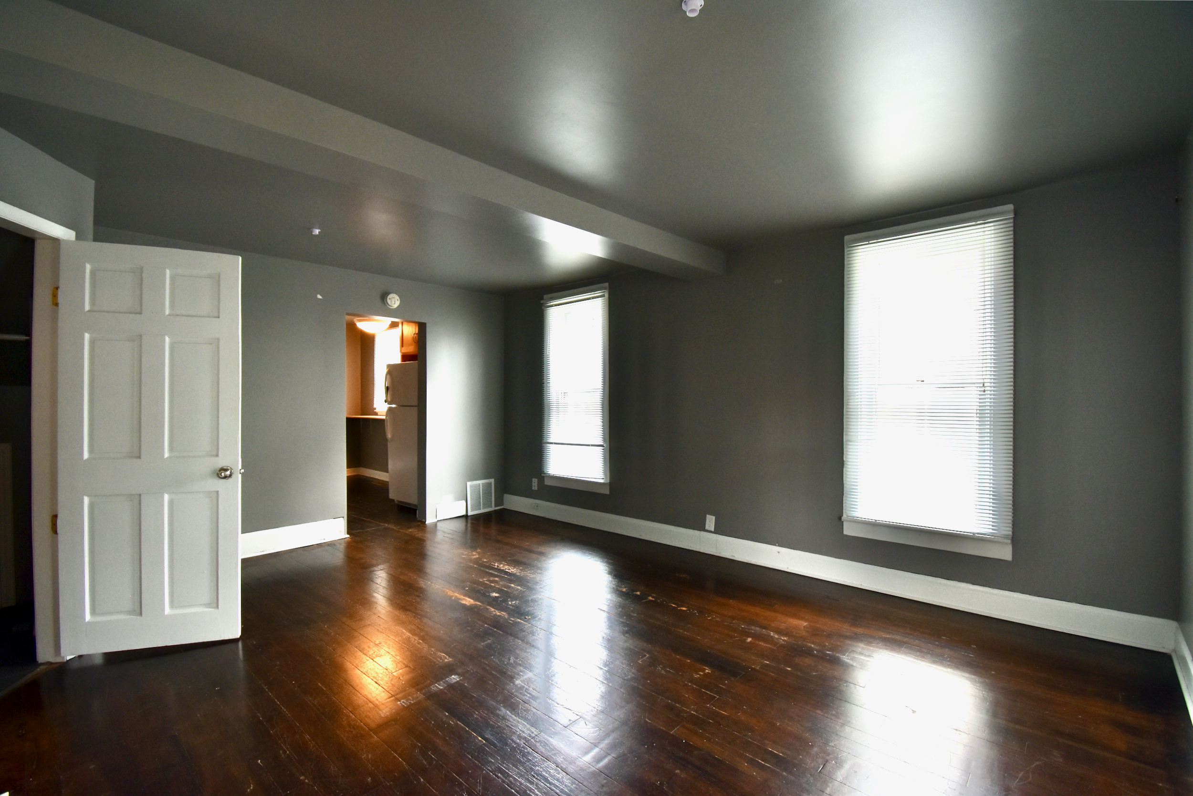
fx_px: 497
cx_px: 596
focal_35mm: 15
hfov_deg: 100.4
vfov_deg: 77.4
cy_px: 398
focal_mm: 10
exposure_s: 1/125
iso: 800
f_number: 5.6
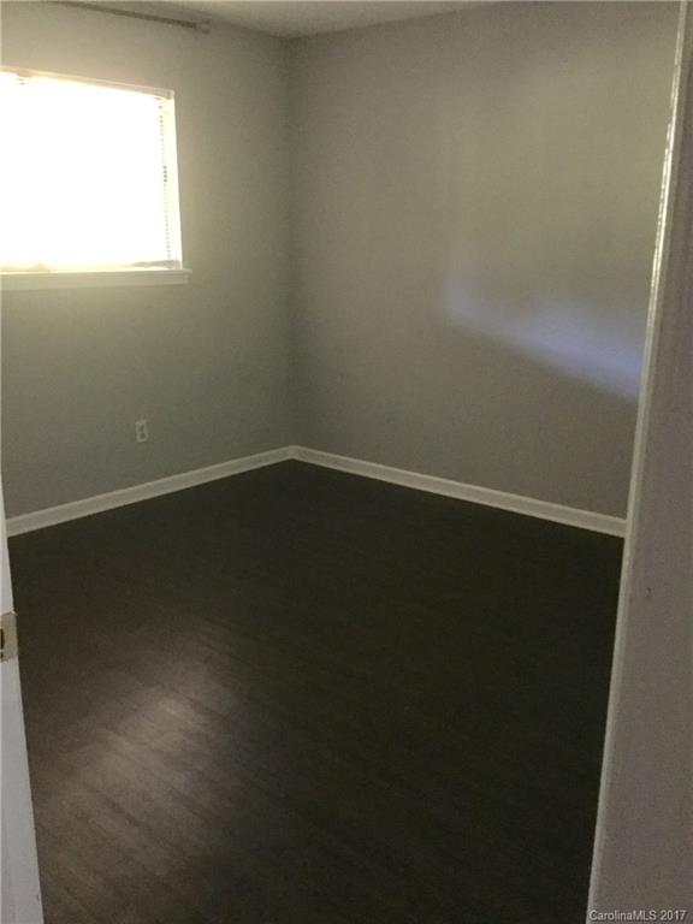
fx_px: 827
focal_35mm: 31
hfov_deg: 45.4
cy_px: 462
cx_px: 346
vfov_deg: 58.4
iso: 500
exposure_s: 1/15
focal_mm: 3.3
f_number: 2.4
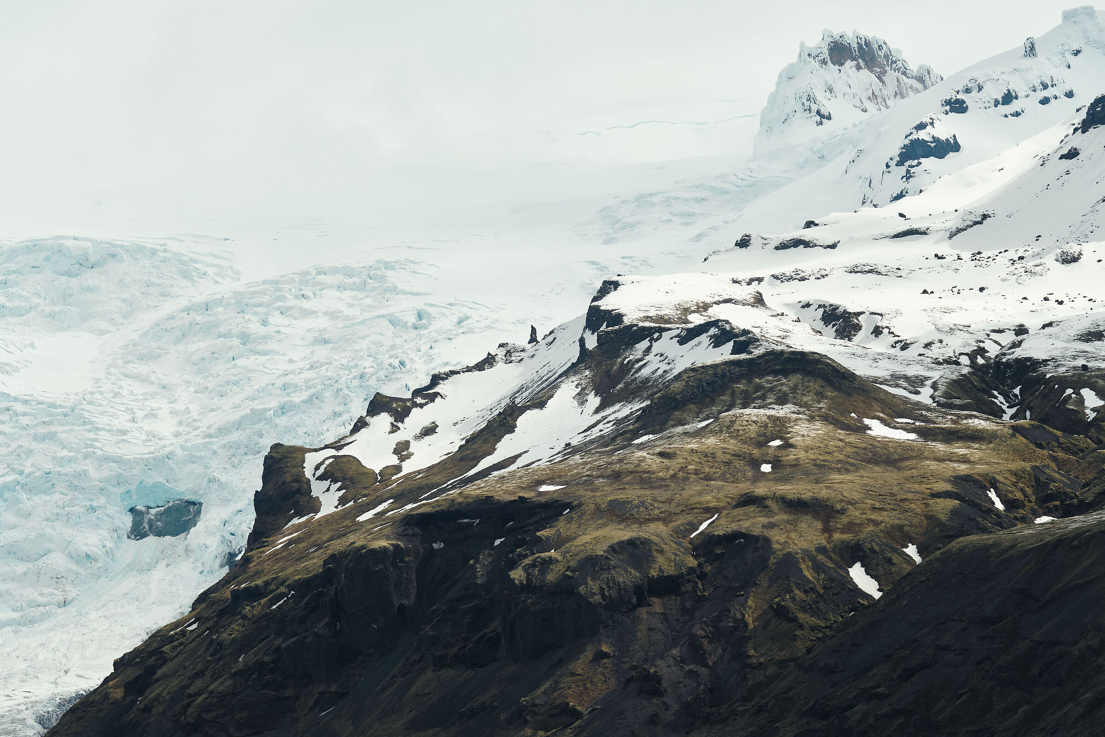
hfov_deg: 8.3
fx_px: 7581
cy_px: 368
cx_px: 552
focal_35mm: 247
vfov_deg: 5.6
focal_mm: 164.6
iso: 200
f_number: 7.1
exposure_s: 1/250
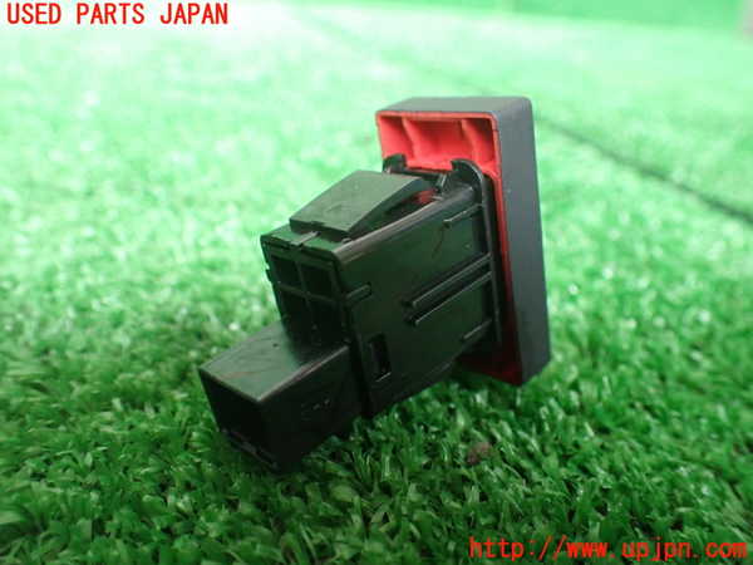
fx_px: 653
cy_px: 282
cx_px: 376
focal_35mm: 30
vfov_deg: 46.8
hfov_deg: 60.0
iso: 800
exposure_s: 1/40
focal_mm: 5.4
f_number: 2.3
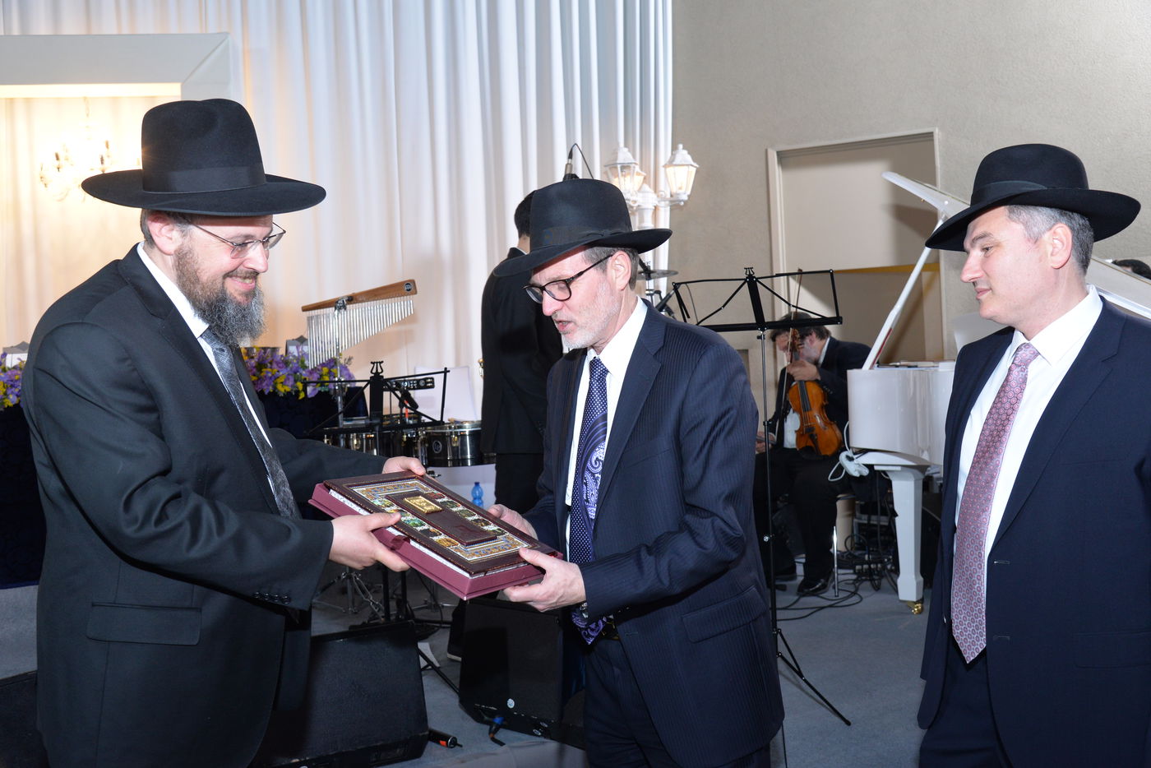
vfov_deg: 38.9
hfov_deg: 55.8
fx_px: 1087
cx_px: 576
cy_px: 384
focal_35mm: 34
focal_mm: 34
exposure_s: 1/125
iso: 1600
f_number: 6.3
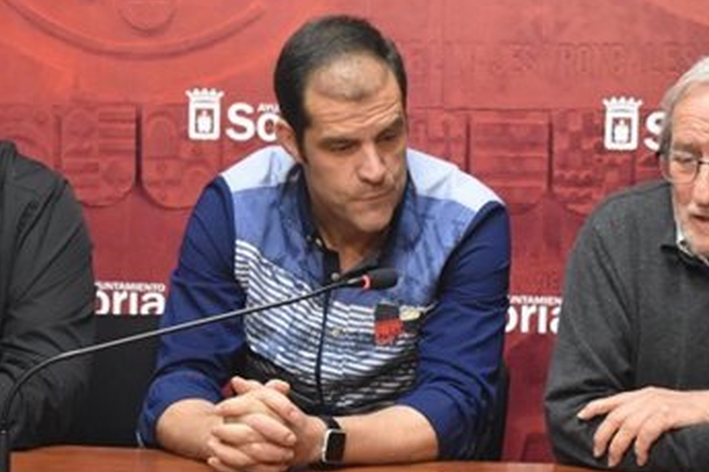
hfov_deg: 14.9
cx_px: 314
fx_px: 2718
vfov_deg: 9.9
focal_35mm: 138
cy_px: 412
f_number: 5.3
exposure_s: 1/60
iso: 3200
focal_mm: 46
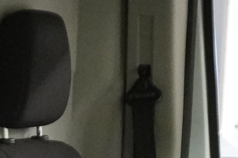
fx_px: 1051
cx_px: -45
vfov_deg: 8.0
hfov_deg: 12.6
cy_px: 384
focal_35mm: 159
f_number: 3.5
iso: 5000
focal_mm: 16
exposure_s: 1/160
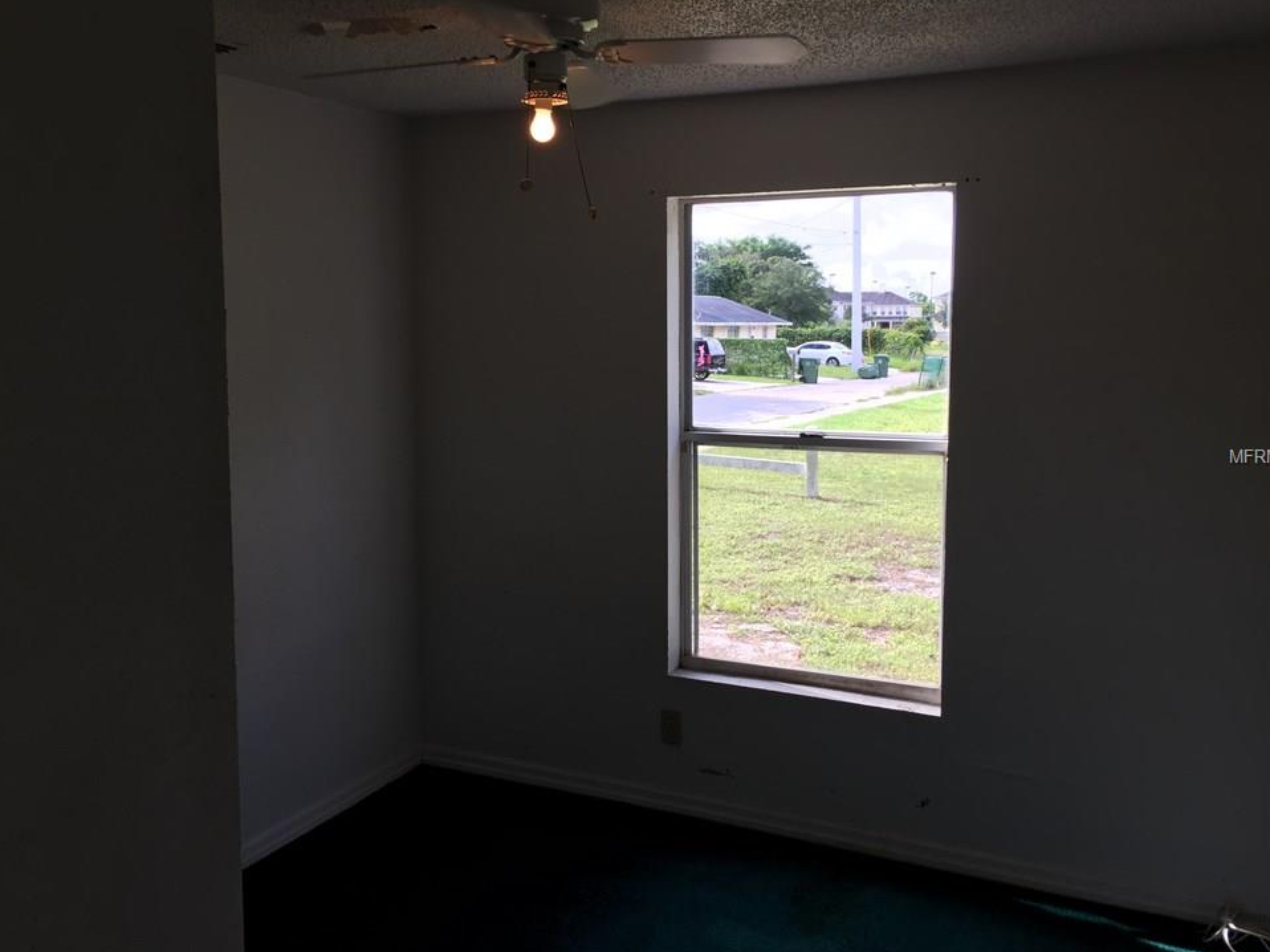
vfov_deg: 45.4
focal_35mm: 31
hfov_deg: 58.4
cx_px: 631
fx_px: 1137
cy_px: 457
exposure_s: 1/241
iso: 32
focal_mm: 4.15
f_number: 2.2
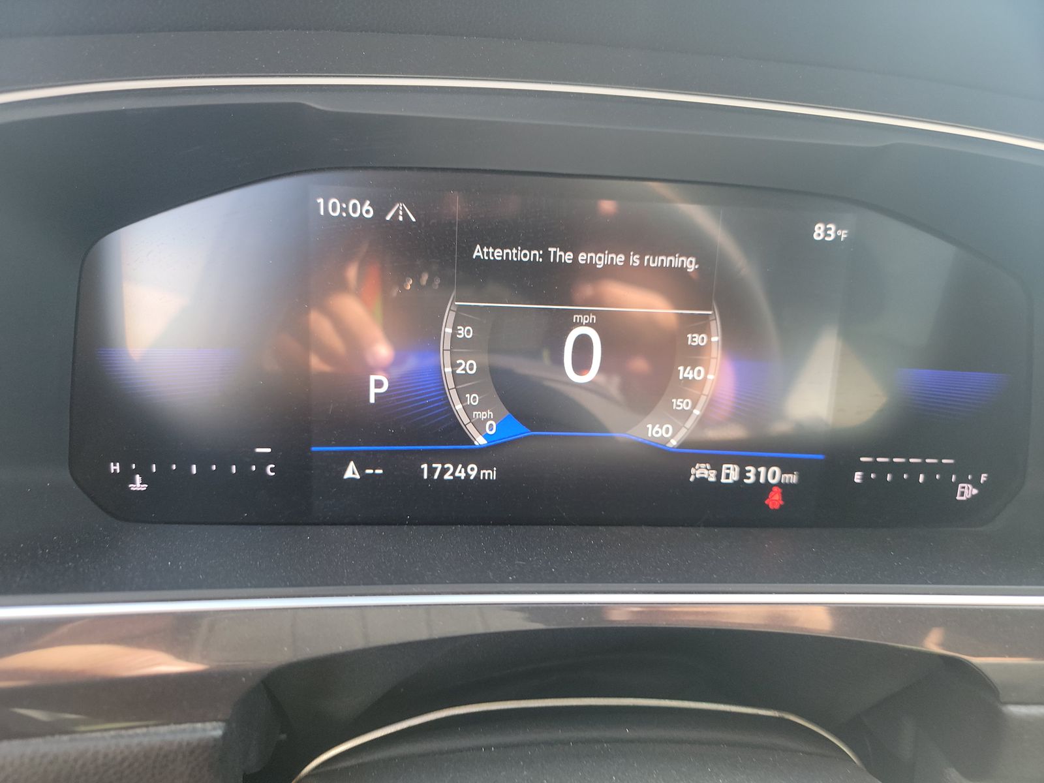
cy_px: 392
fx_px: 724
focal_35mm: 24
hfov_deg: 71.6
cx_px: 522
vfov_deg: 56.8
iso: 169
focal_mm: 6.7
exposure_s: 1/59
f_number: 1.8
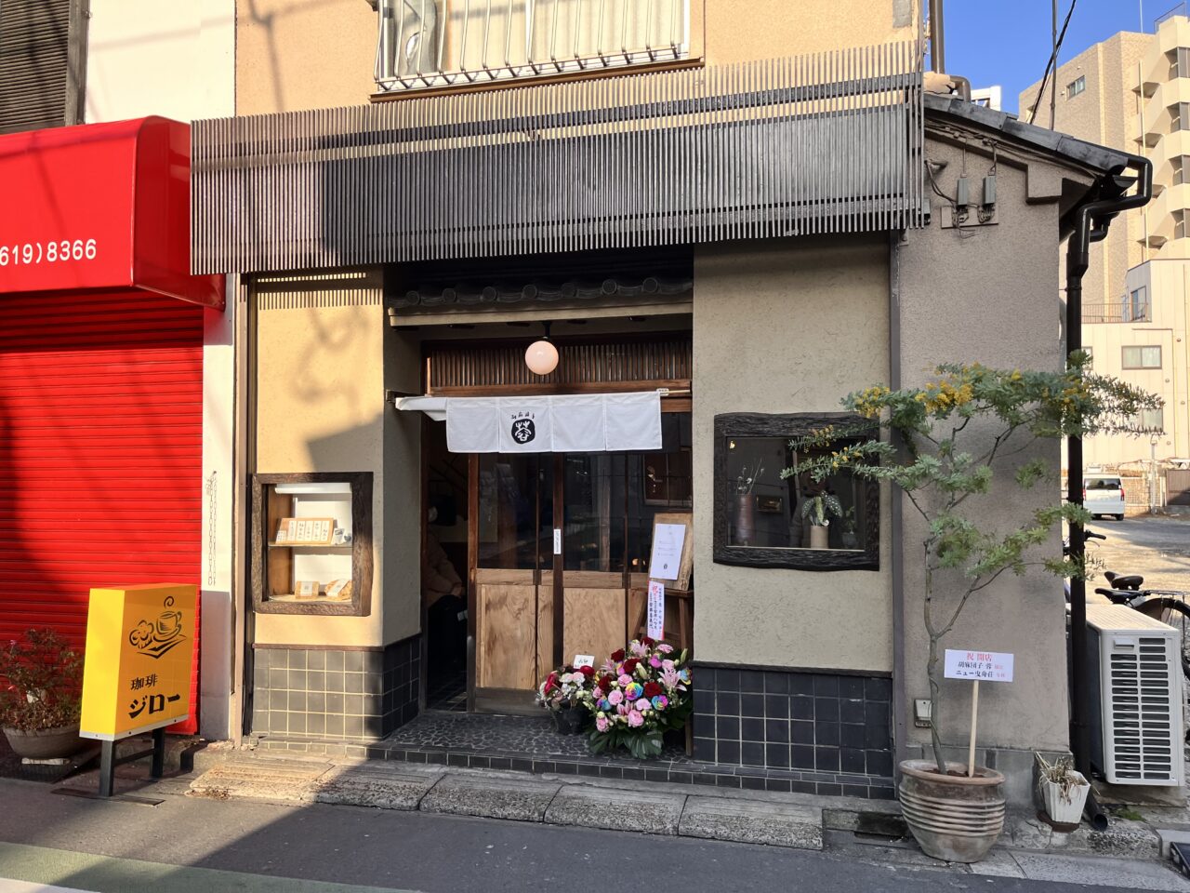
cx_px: 595
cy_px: 446
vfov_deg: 53.1
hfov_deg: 67.3
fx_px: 894
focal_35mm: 26
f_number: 1.6
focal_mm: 5.1
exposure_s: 1/928
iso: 50
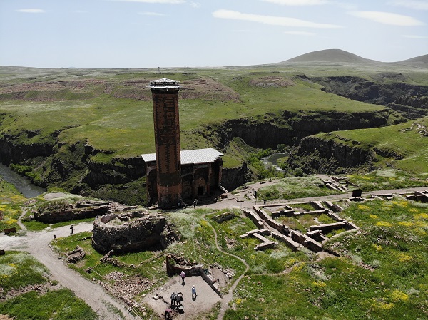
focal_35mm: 24
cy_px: 160
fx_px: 297
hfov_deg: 71.6
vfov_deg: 56.7
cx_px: 214
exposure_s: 1/1129
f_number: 2.8
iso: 107
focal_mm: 4.5
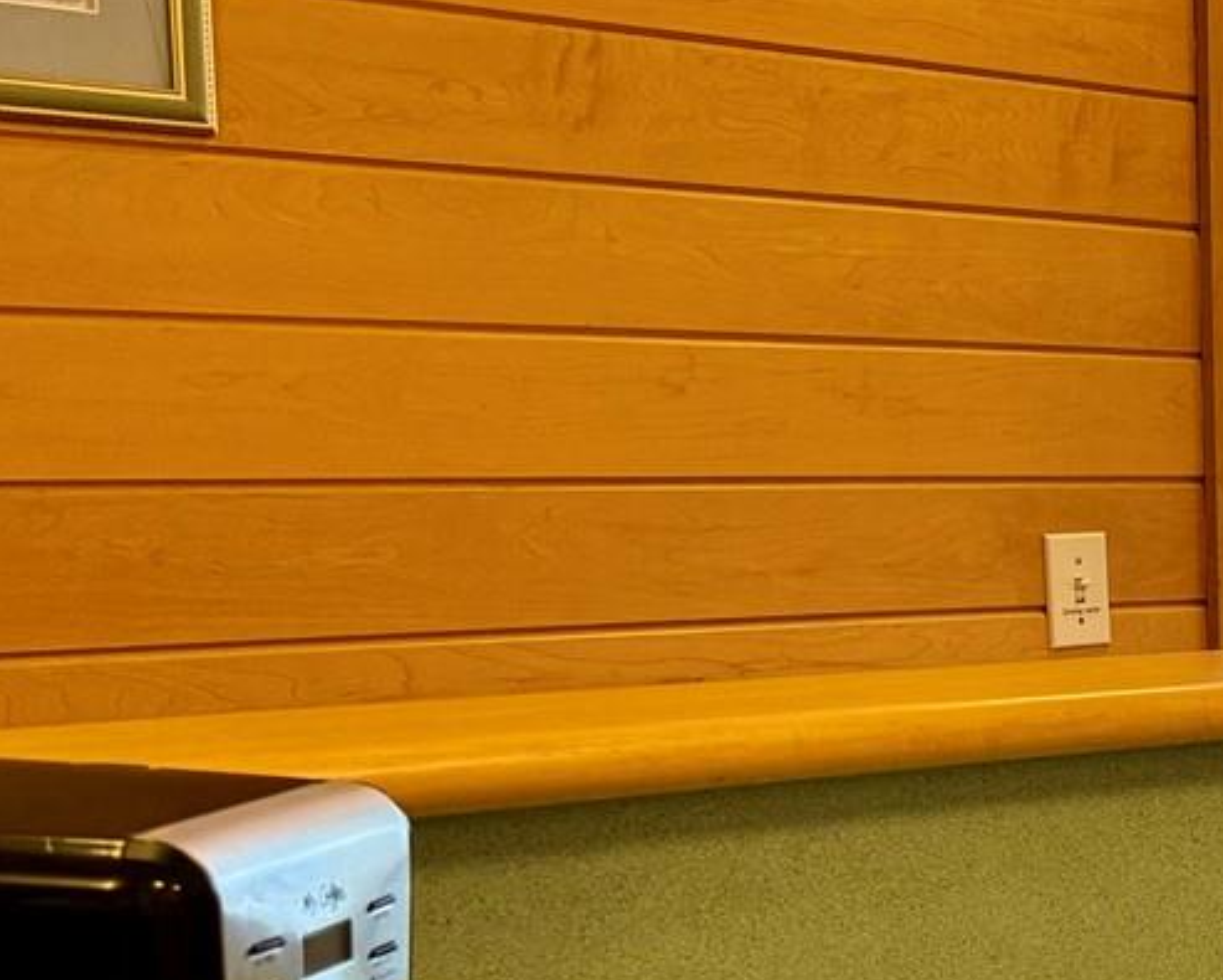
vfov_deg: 19.8
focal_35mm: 76
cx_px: 1935
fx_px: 2753
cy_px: 876
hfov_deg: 20.6
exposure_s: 1/120
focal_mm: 6.76
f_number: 1.78
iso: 200
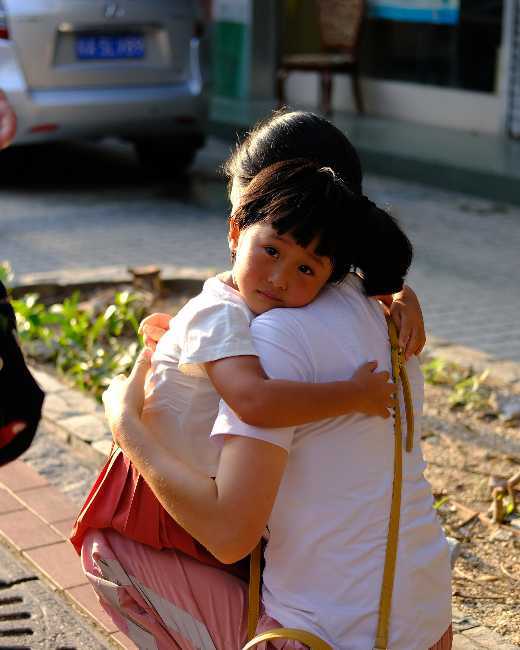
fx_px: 1443
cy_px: 321
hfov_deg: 20.4
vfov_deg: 25.4
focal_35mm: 75
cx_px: 209
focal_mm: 35
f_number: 2
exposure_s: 1/680
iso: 160
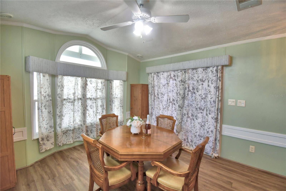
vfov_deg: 77.3
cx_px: 143
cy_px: 96
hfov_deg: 100.4
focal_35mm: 15
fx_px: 119
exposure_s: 1/125
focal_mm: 10
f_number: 4.5
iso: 400
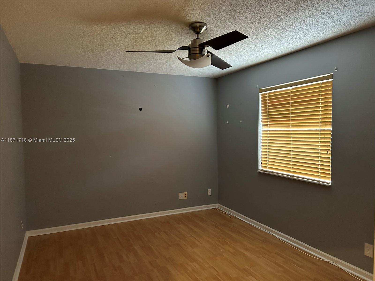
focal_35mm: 26
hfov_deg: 67.3
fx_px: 282
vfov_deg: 53.1
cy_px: 140
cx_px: 188
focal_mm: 5.7
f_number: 1.5
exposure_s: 1/40
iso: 500
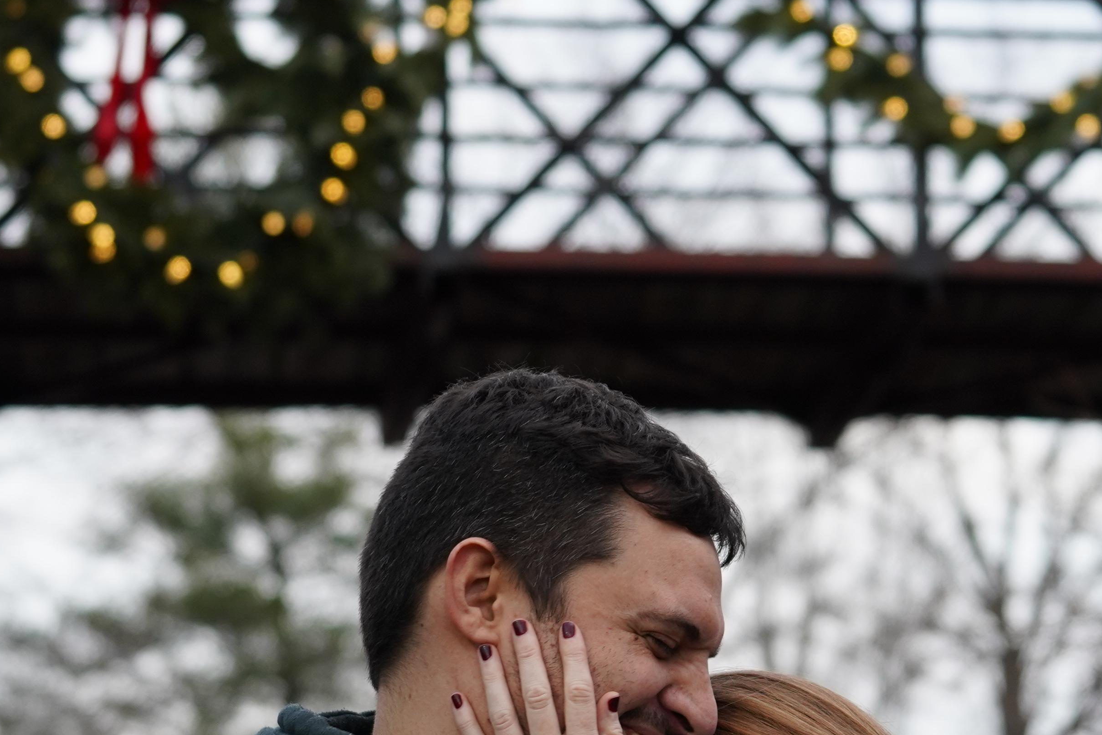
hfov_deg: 10.8
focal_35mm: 191
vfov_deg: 7.2
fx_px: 5847
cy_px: 555
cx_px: 736
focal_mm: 77
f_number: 4.5
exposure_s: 1/80
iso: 500
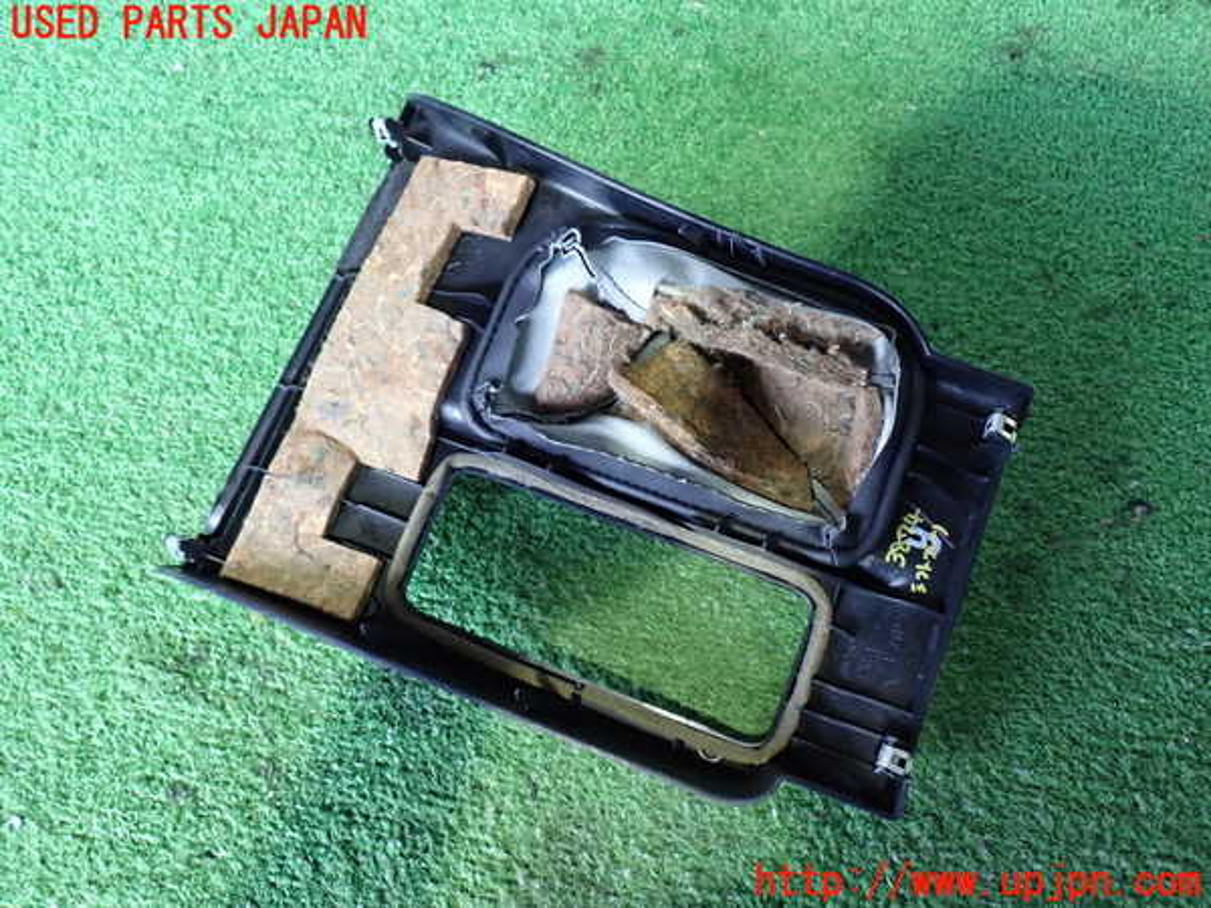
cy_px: 454
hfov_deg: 56.8
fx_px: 1119
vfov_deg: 44.2
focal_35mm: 32
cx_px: 606
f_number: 2.4
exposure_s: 1/30
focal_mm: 5.79
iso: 800
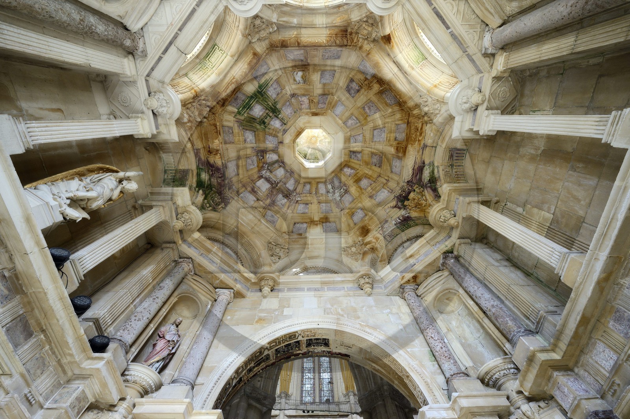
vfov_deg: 81.1
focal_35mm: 14
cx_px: 315
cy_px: 210
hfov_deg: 104.3
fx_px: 245
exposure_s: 1/60
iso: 800
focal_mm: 14
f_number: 8
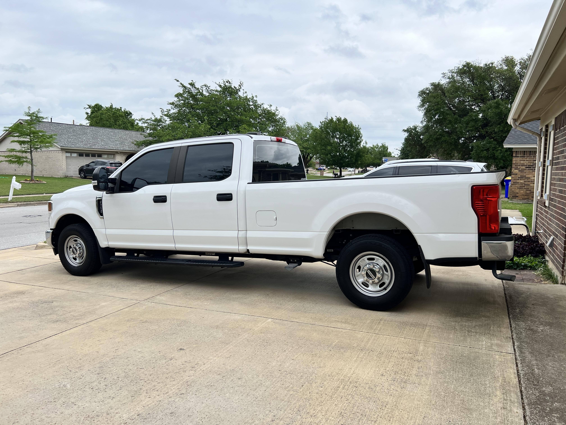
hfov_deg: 67.3
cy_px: 212
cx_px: 283
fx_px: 425
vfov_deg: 53.1
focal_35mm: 26
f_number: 1.5
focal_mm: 5.7
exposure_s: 1/3704
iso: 50
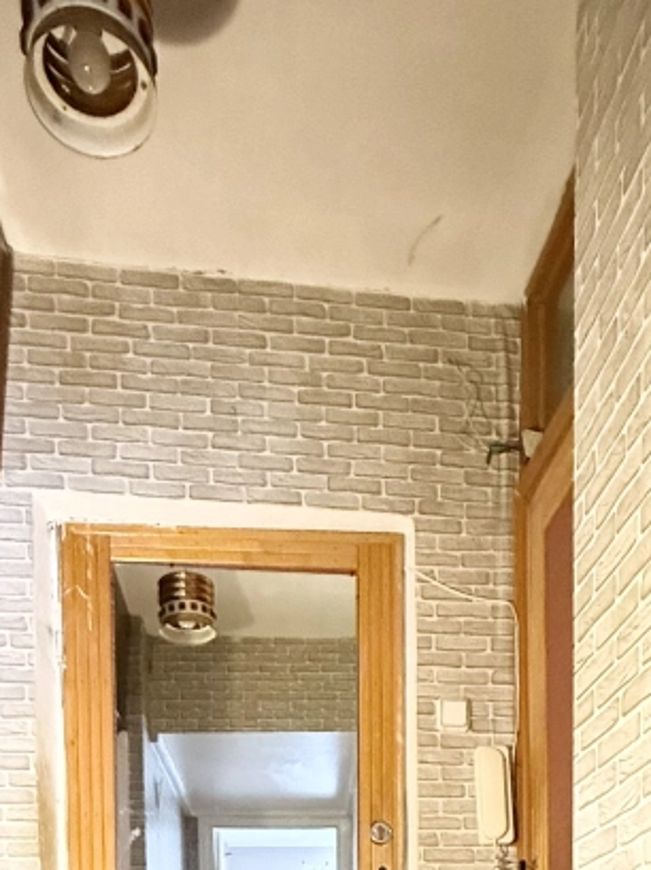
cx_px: 343
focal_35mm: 37
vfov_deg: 36.1
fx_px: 929
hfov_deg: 38.6
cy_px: 1093
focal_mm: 2.22
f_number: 2.2
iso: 1250
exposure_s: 1/50
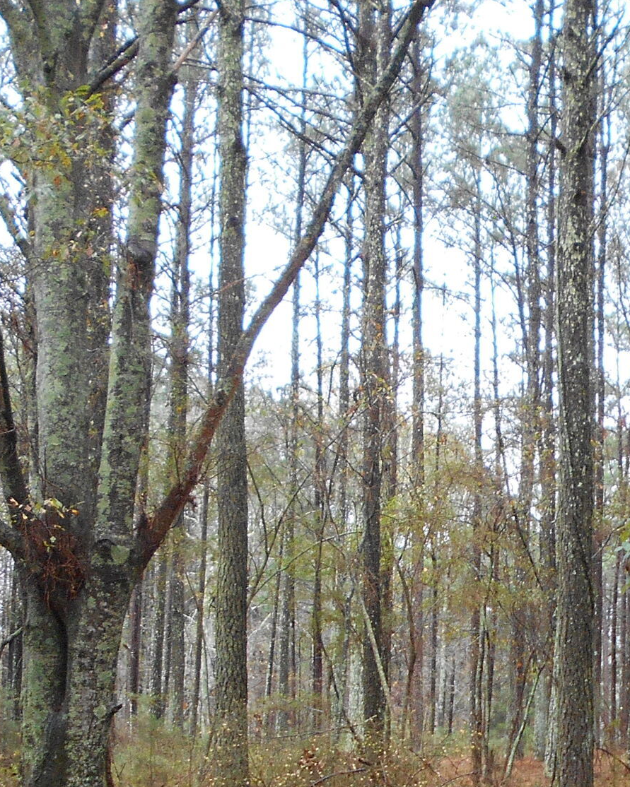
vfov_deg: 26.5
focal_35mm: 70
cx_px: 433
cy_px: 659
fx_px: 1632
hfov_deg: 21.7
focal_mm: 4.6
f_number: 3.2
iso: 125
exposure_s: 1/30
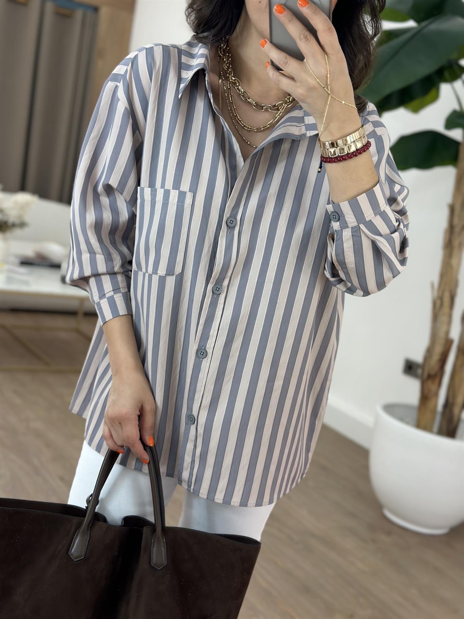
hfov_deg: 30.3
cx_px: 232
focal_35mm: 48
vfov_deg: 39.7
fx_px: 858
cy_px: 310
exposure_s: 1/211
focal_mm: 6.86
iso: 80
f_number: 1.78
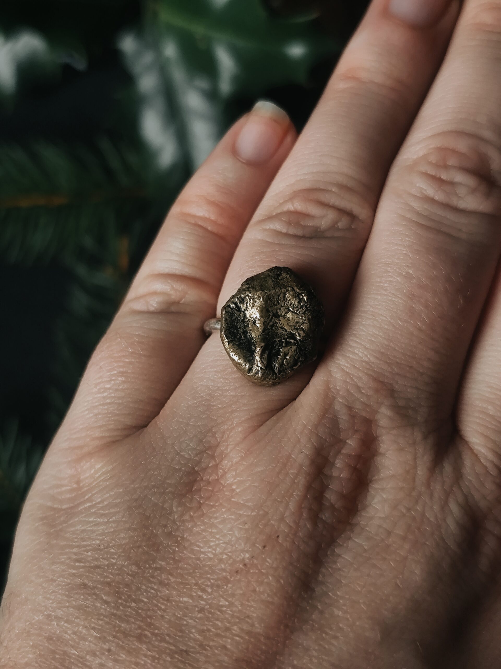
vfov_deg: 41.2
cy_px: 334
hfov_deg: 31.5
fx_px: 888
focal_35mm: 46
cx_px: 250
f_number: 1.65
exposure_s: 1/50
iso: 320
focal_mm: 6.19
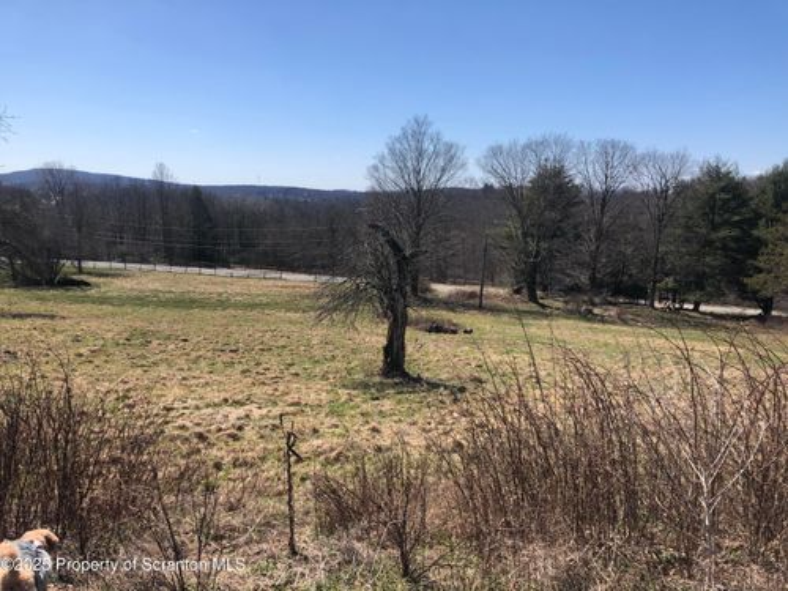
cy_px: 296
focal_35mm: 28
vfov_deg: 49.7
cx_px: 394
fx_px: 637
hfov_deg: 63.4
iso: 20
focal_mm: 4
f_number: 1.8
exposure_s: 1/2404
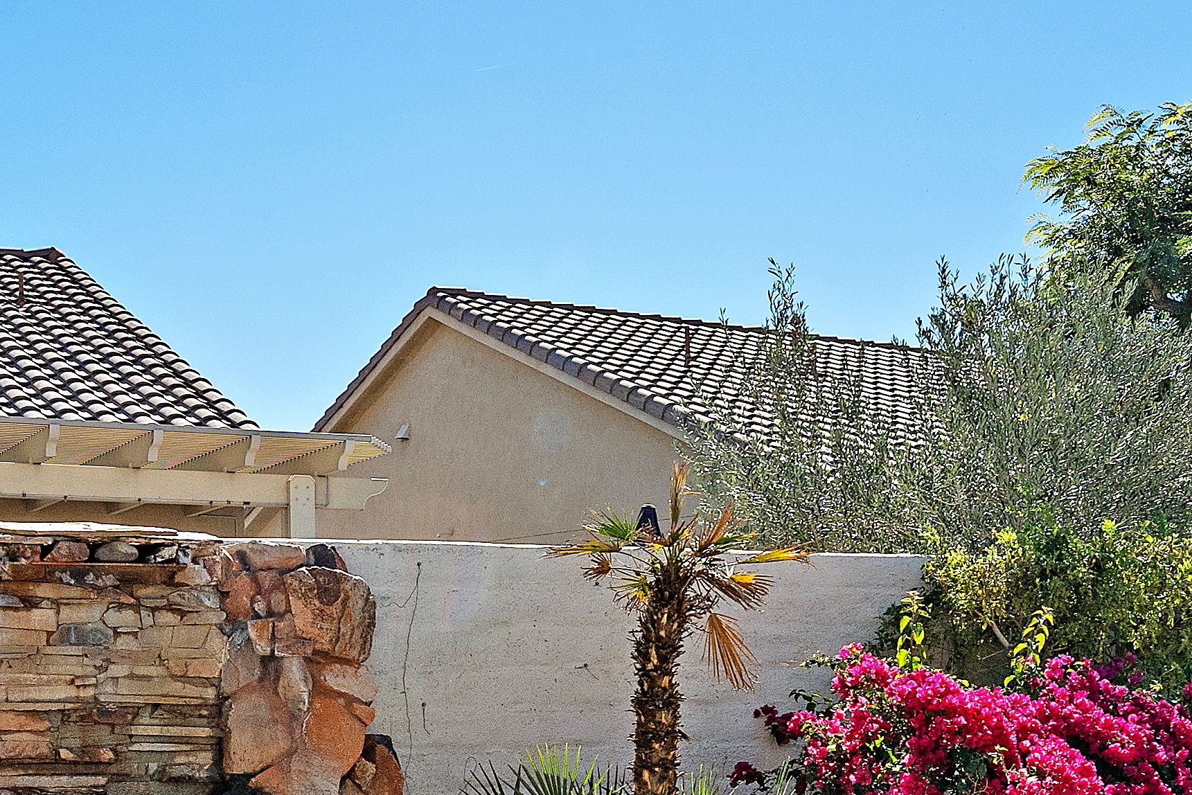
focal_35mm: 57
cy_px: 720
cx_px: 527
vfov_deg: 23.2
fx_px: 1888
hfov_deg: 35.0
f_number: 8
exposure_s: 1/1250
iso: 320
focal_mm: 14
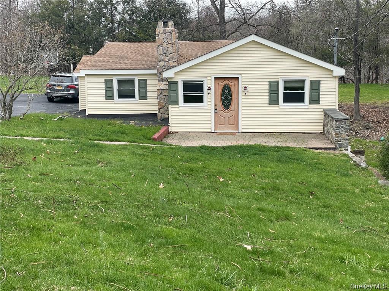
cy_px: 146
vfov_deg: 28.0
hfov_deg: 36.8
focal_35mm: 52
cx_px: 194
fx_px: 584
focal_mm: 6
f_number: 2
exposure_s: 1/585
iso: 25
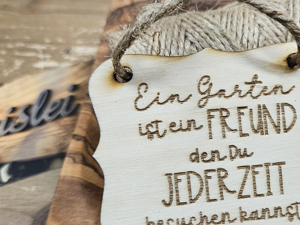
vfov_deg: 35.9
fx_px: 347
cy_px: 128
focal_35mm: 40
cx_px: 203
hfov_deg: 46.0
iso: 250
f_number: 1.8
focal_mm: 5.4
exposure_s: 1/100
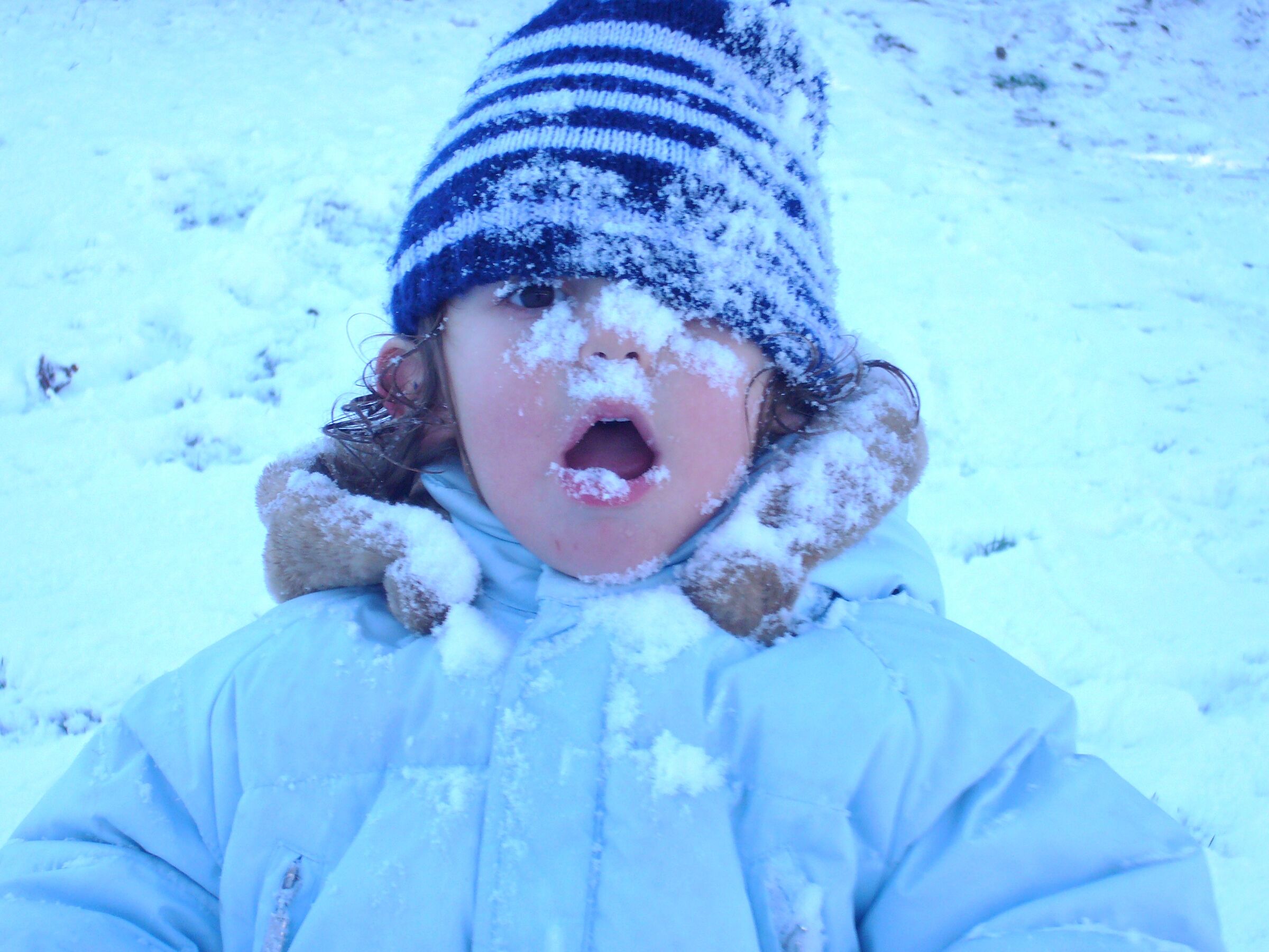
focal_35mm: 102
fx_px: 3739
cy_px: 476
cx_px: 634
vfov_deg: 14.5
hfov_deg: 19.3
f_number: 5.6
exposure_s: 1/160
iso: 80
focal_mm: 16.8
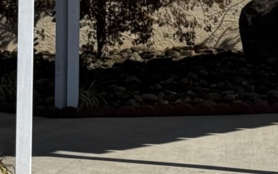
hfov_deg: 8.3
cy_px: -239
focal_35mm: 251
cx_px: 266
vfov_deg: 5.1
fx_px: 1902
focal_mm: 6.76
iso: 64
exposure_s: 1/5848
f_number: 1.78
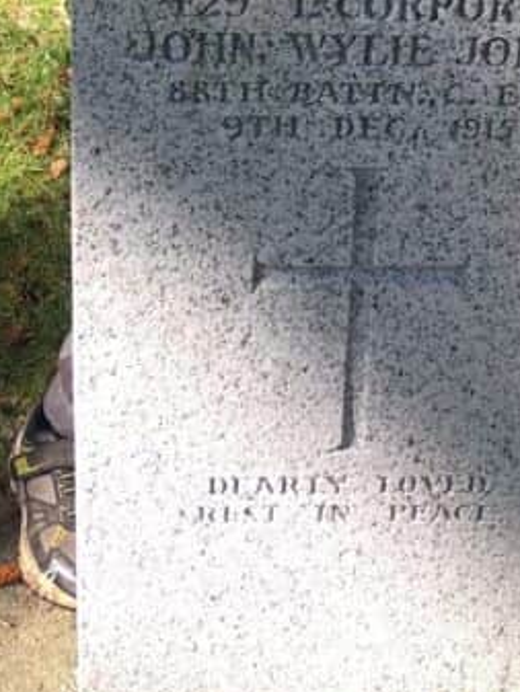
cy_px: -265
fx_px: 1761
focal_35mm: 88
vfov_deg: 20.0
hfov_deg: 16.7
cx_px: 388
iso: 25
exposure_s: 1/368
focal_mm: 4.15
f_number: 2.2
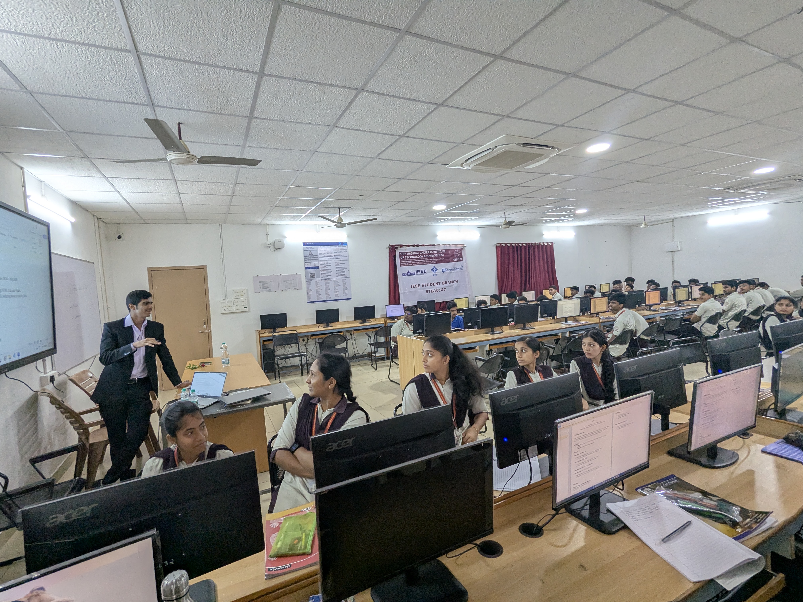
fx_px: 371
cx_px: 402
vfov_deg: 78.1
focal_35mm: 16
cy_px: 301
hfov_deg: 94.5
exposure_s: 1/100
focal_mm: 2.35
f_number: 2.2
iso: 206
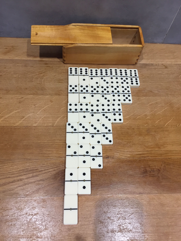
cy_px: 120
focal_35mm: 29
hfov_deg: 48.2
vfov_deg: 61.7
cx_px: 90
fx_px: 202
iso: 40
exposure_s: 1/33
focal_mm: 4.15
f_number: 2.2
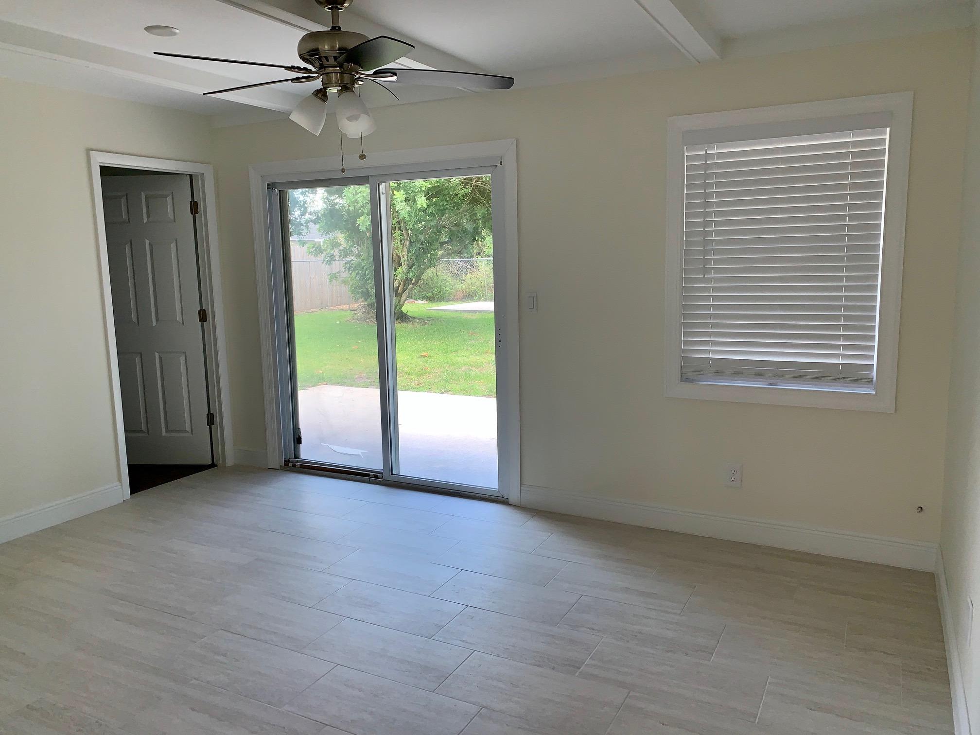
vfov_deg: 53.1
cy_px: 368
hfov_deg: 67.3
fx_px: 736
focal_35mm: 26
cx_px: 490
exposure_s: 1/120
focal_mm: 4.25
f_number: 1.8
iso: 25
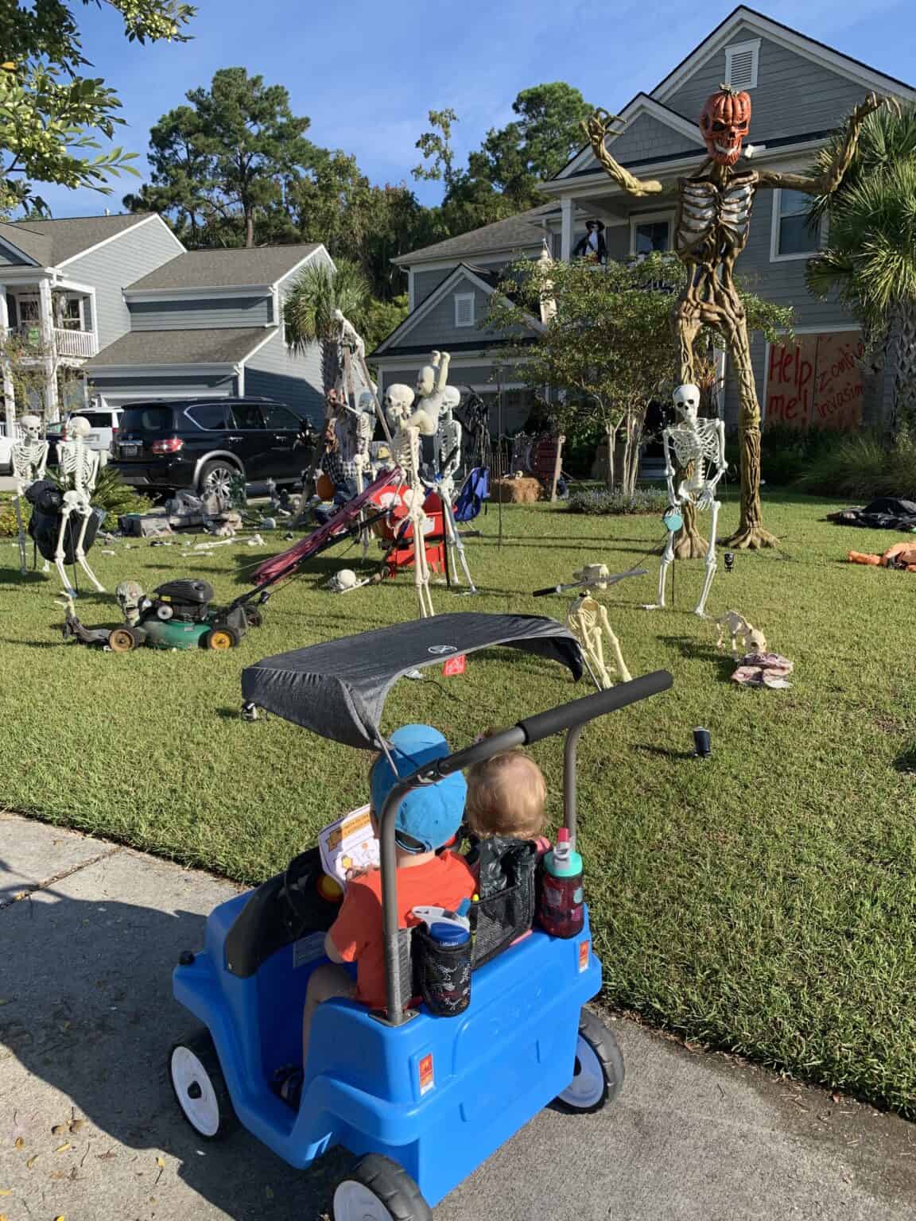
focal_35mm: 26
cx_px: 458
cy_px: 610
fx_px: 917
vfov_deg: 67.3
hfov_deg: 53.1
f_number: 1.8
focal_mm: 4.25
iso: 25
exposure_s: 1/1447
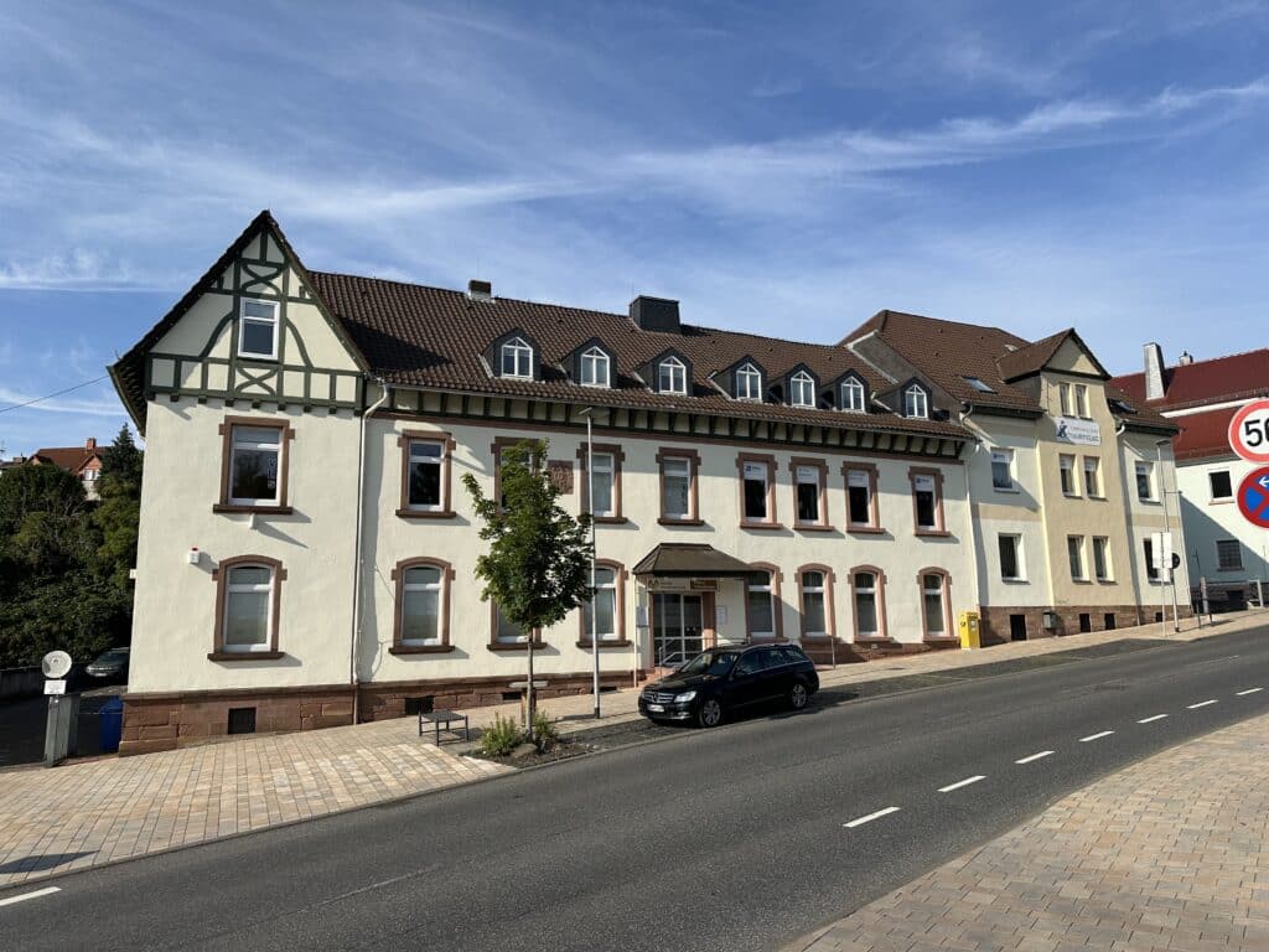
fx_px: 880
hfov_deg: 71.6
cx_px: 634
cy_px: 476
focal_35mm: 24
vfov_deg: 56.8
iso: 80
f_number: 1.78
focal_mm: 6.86
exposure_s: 1/5000
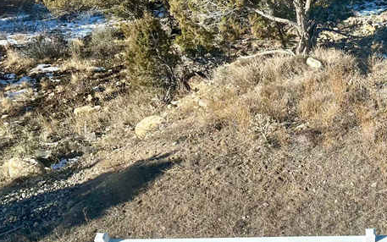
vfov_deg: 22.8
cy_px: 133
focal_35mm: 57
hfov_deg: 33.1
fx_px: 601
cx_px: 376
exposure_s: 1/3155
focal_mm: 6.86
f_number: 1.78
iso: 80
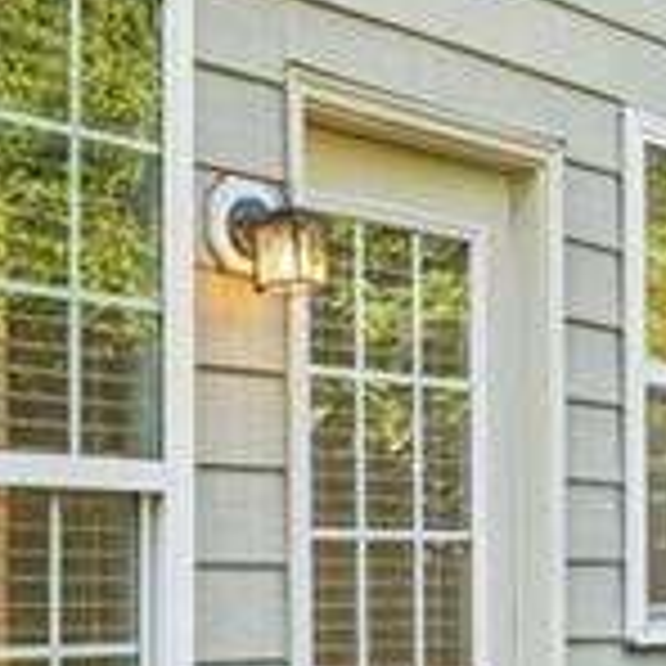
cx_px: 356
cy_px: 605
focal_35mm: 94
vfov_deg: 18.2
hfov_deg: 18.5
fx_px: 2046
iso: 800
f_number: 8
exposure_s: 1/320
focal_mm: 16
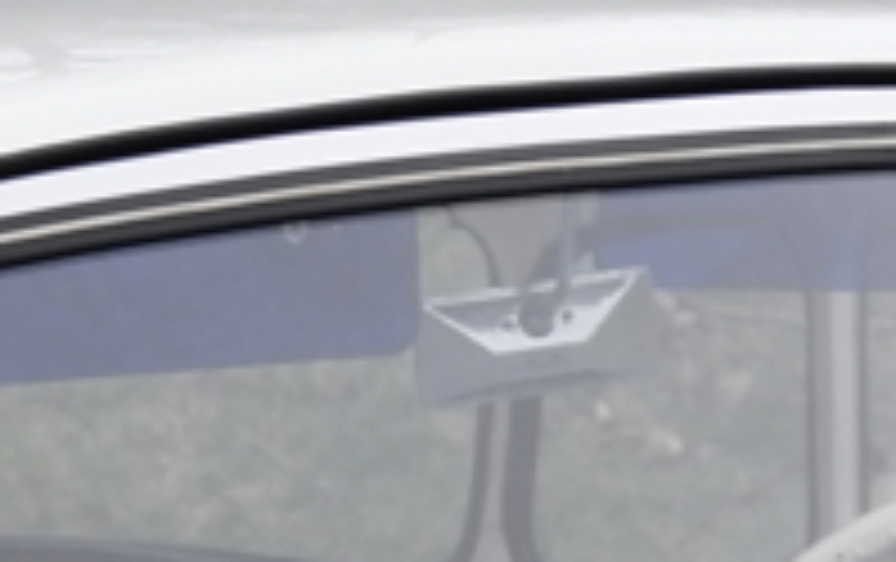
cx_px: 815
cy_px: 1578
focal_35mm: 346
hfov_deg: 6.1
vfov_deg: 3.7
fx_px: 8461
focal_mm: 35.7
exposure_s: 1/800
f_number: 5
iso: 200
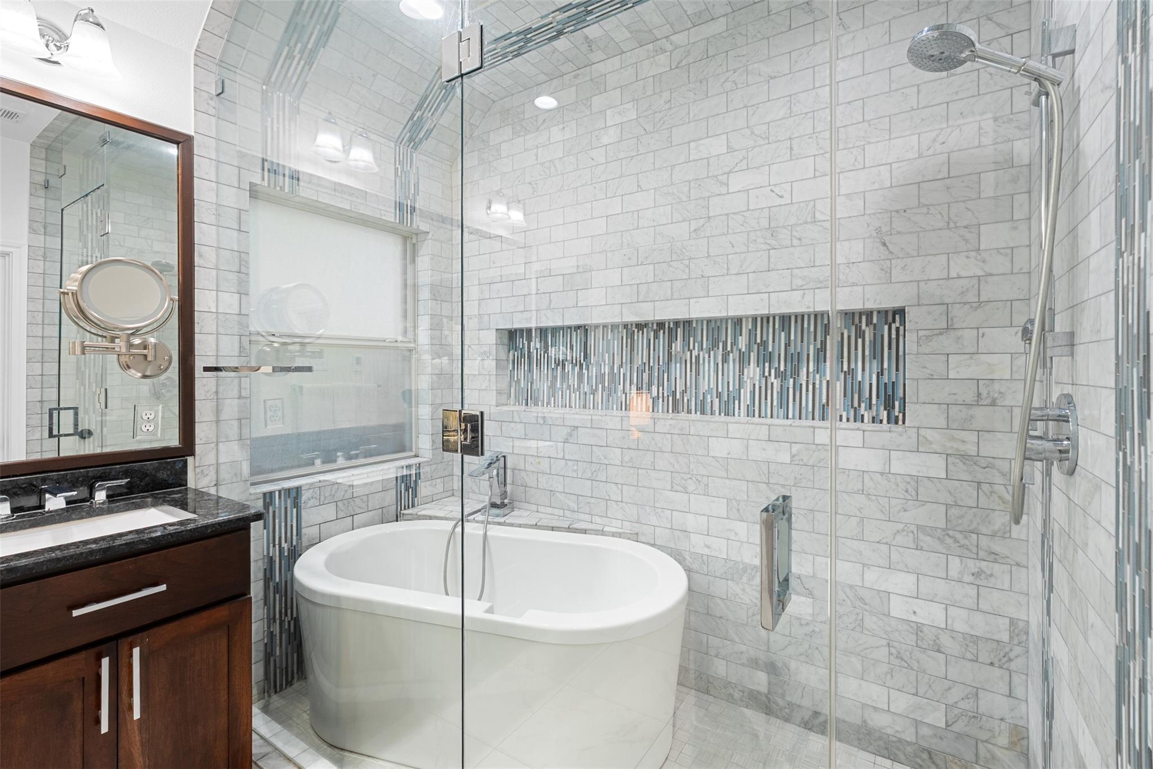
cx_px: 576
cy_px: 384
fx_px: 512
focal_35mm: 16
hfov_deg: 96.7
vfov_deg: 73.7
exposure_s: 1/2.5
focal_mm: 16
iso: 500
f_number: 9
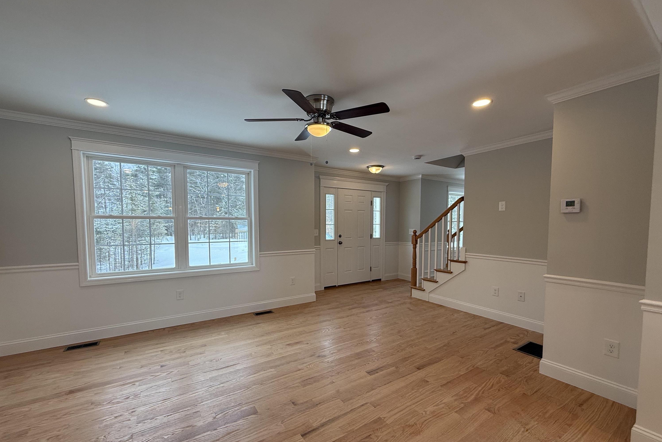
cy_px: 240
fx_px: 276
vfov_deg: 77.2
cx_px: 330
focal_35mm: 15
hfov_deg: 100.4
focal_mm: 2.22
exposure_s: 1/130
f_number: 2.2
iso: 64
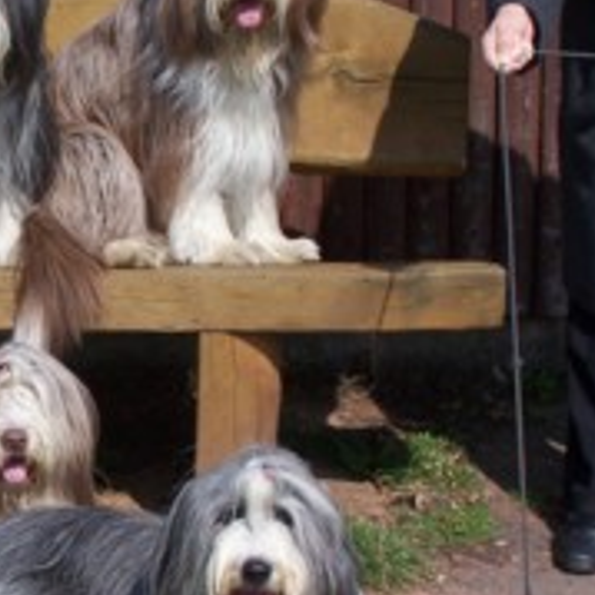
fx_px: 2761
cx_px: -93
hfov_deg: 12.1
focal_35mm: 142
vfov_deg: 12.3
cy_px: 366
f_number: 4.5
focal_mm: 10.7
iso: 80
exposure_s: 1/800
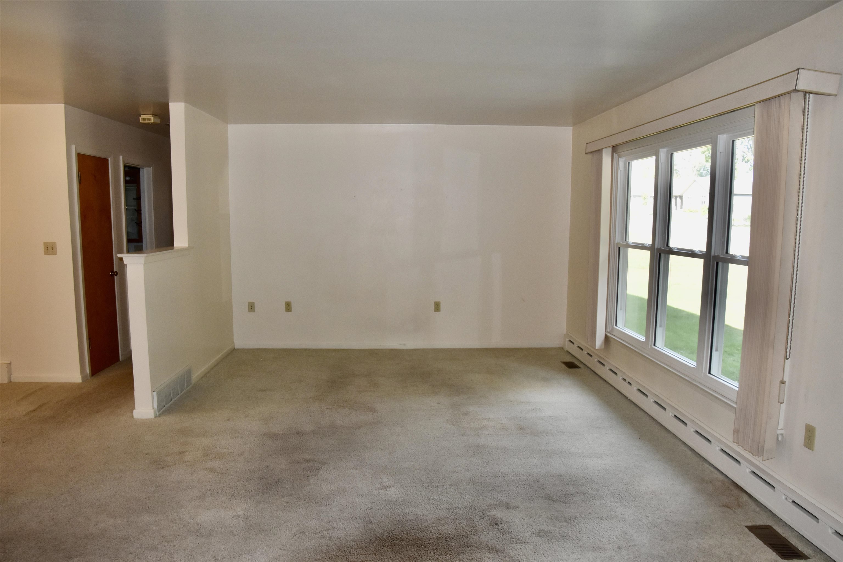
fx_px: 562
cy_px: 281
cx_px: 422
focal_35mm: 24
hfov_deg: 73.7
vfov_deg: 53.1
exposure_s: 1/125
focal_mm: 16
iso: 800
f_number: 5.6
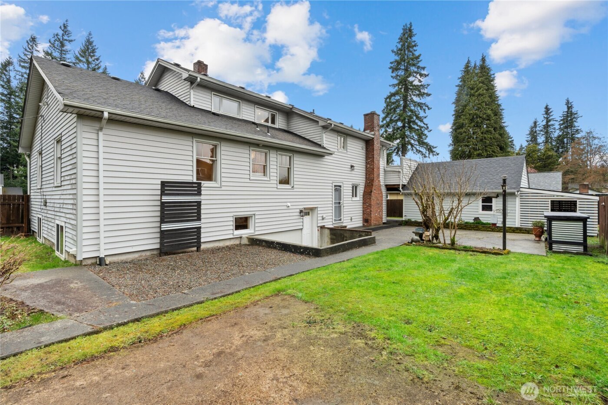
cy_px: 202
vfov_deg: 73.7
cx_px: 304
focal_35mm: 16
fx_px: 270
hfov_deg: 96.7
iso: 640
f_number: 9
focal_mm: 16
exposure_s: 1/60
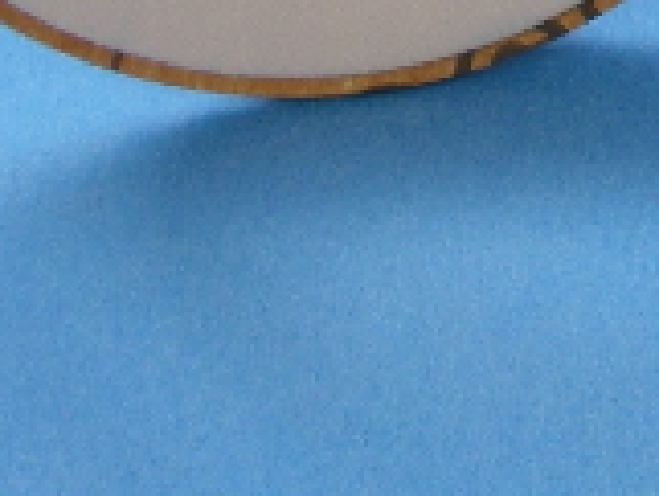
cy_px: -394
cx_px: 831
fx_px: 2877
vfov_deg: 9.4
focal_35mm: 151
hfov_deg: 12.7
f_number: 3.3
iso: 80
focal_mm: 6.3
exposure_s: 1/50
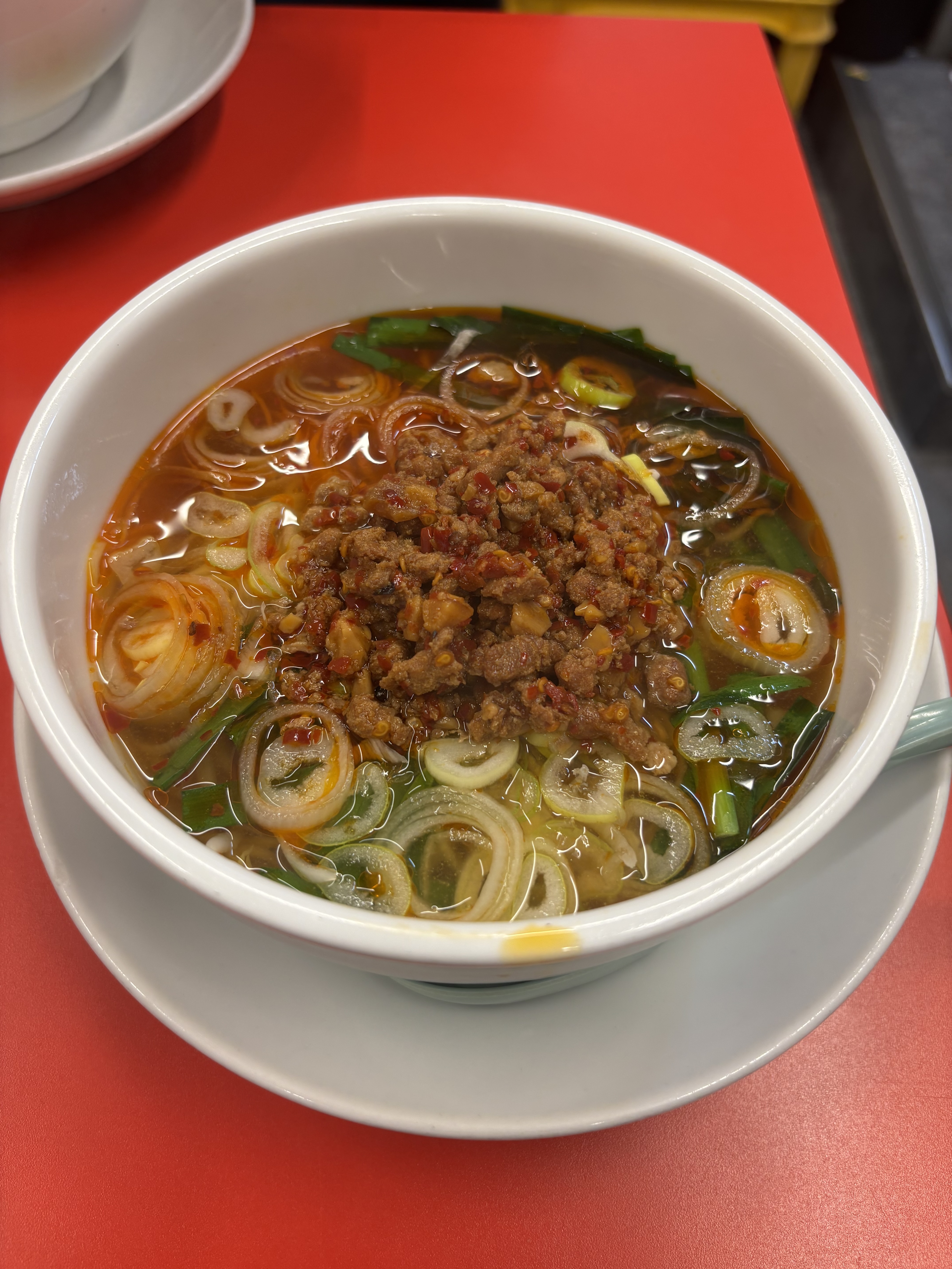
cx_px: 476
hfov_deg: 53.1
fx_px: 953
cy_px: 634
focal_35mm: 26
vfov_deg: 67.3
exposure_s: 1/50
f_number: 1.6
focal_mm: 5.96
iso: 64
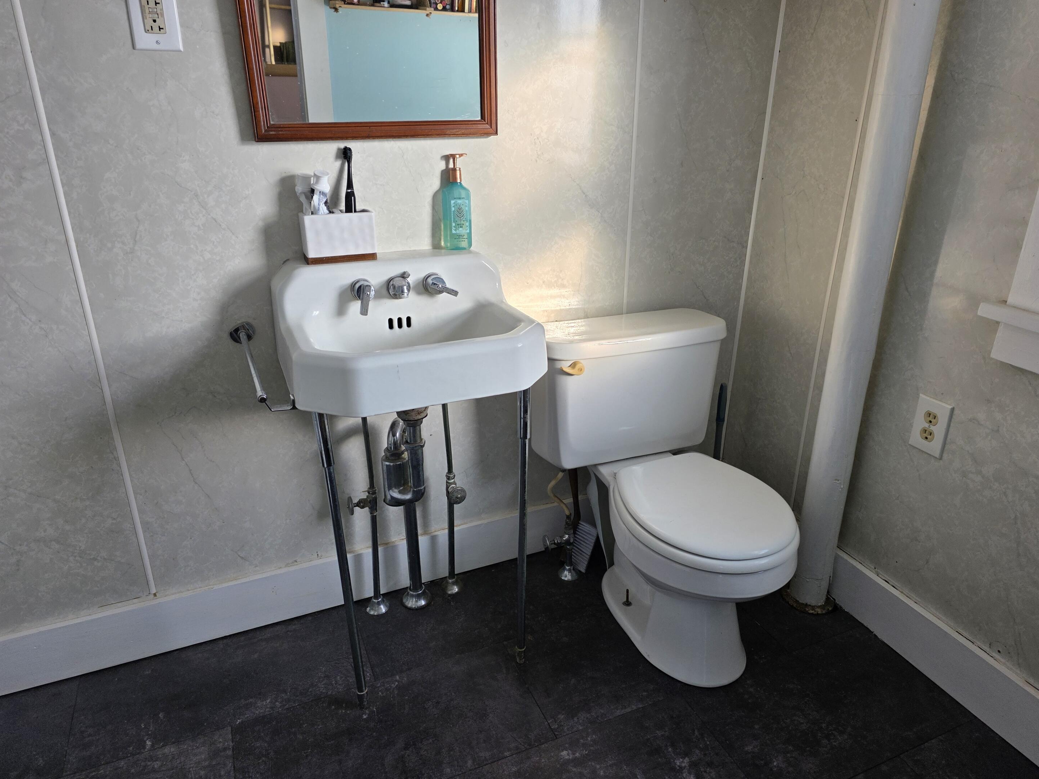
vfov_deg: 56.8
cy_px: 376
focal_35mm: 24
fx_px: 720
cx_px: 529
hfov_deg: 71.6
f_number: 1.7
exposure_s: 1/180
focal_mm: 6.3
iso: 40
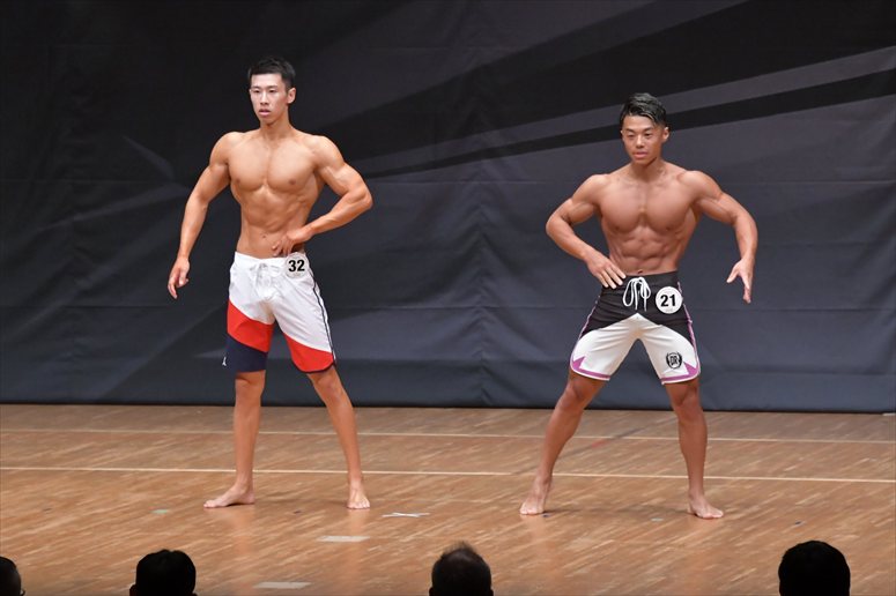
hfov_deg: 8.6
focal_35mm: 240
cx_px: 448
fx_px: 5970
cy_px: 298
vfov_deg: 5.7
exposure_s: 1/400
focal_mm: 160
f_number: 5.6
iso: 6400
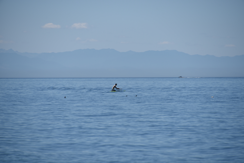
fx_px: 2034
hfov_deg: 6.9
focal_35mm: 300
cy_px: 82
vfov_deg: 4.6
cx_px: 122
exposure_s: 1/640
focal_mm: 300
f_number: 7.1
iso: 100
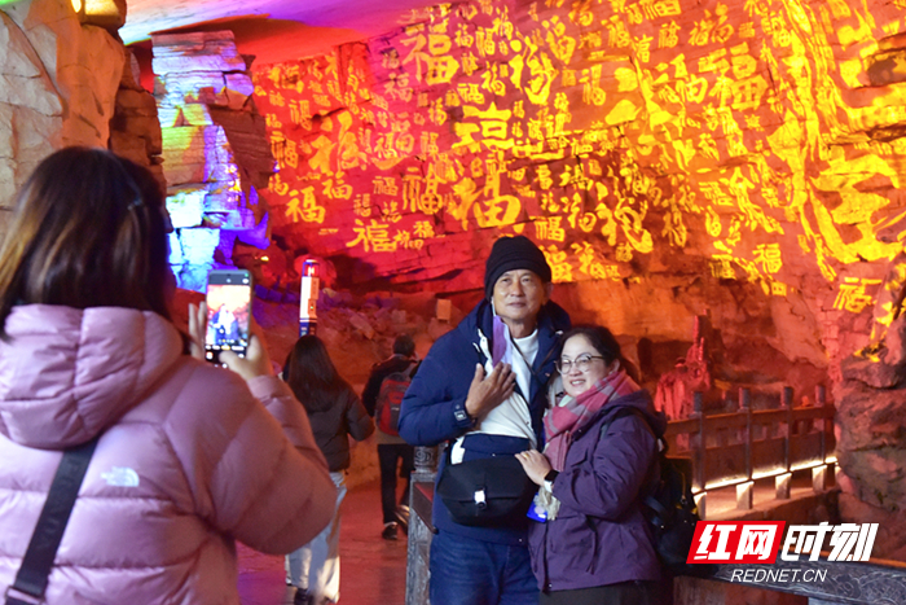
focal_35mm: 58
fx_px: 1460
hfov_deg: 34.5
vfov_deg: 23.4
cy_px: 302
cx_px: 453
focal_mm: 58
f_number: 5.6
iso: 12800
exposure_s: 1/15
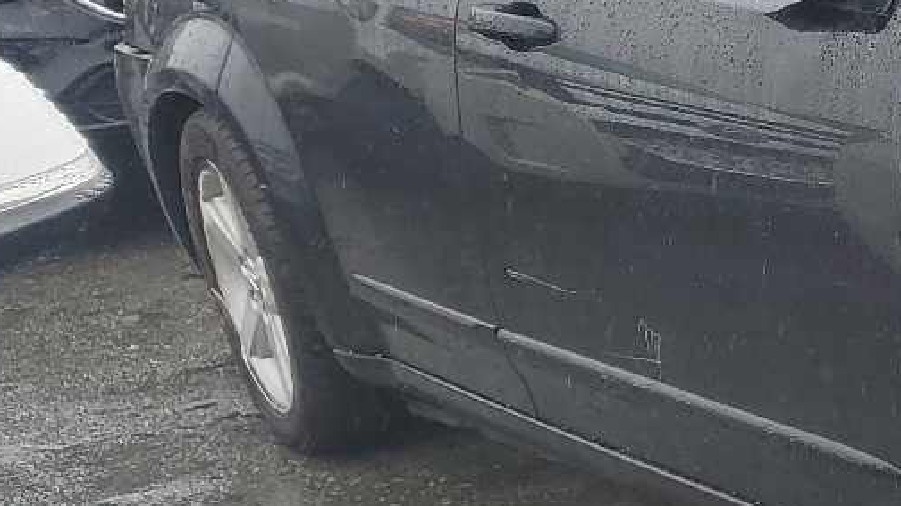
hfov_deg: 20.2
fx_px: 2149
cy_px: 288
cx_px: 1377
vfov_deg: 13.4
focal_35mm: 90
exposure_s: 1/385
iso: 50
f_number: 1.5
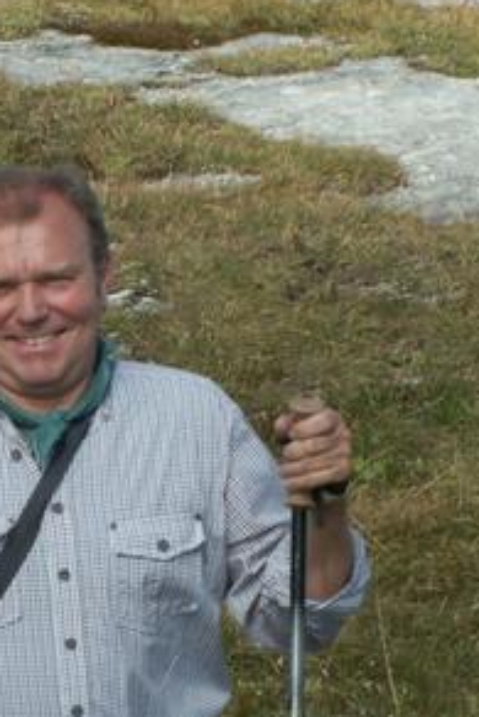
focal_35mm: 196
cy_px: 577
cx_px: 64
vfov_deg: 10.5
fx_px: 3907
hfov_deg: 7.0
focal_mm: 14.42
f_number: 7.1
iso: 50
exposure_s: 1/200
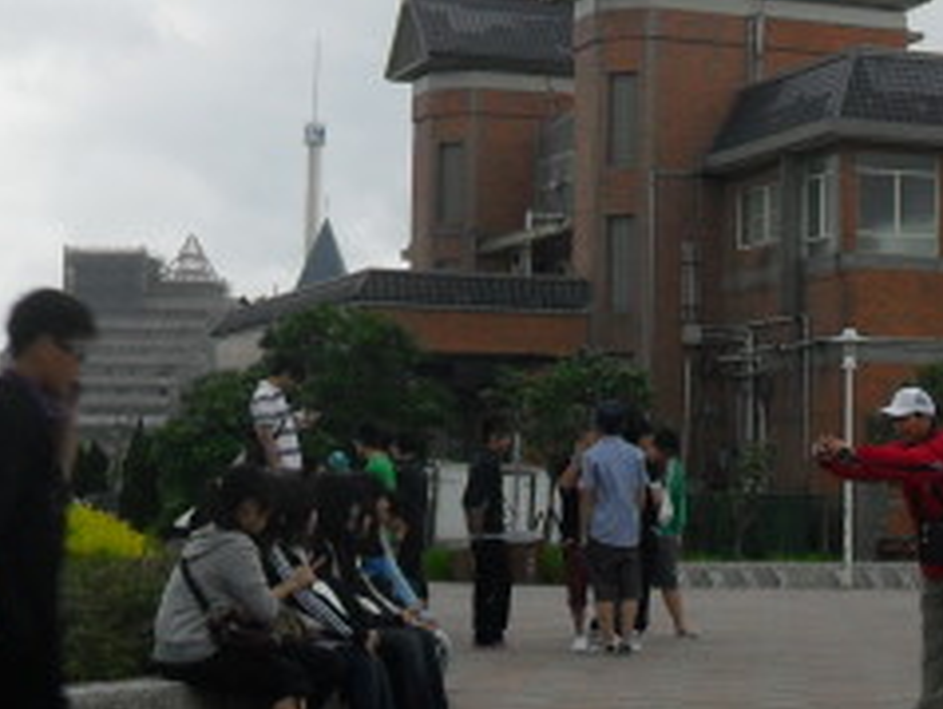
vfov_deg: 15.7
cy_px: 218
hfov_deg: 20.4
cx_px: 840
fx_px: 2563
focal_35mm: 94
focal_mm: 6.2
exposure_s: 1/60
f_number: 8.9
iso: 100
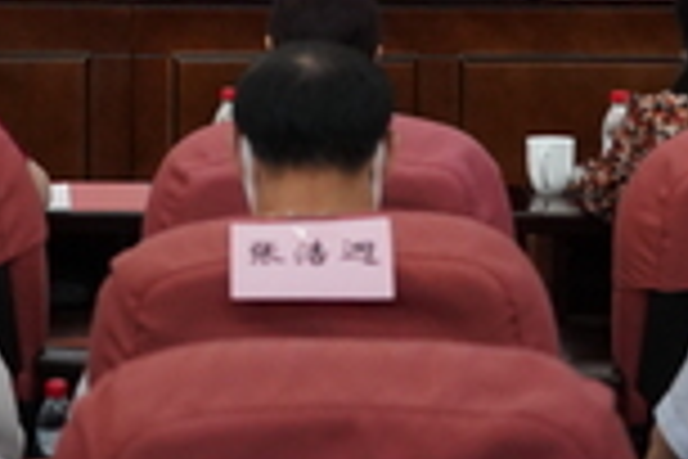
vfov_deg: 7.8
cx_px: 207
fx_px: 3306
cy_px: -230
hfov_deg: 11.9
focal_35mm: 173
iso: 5000
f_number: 4
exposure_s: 1/500
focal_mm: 44
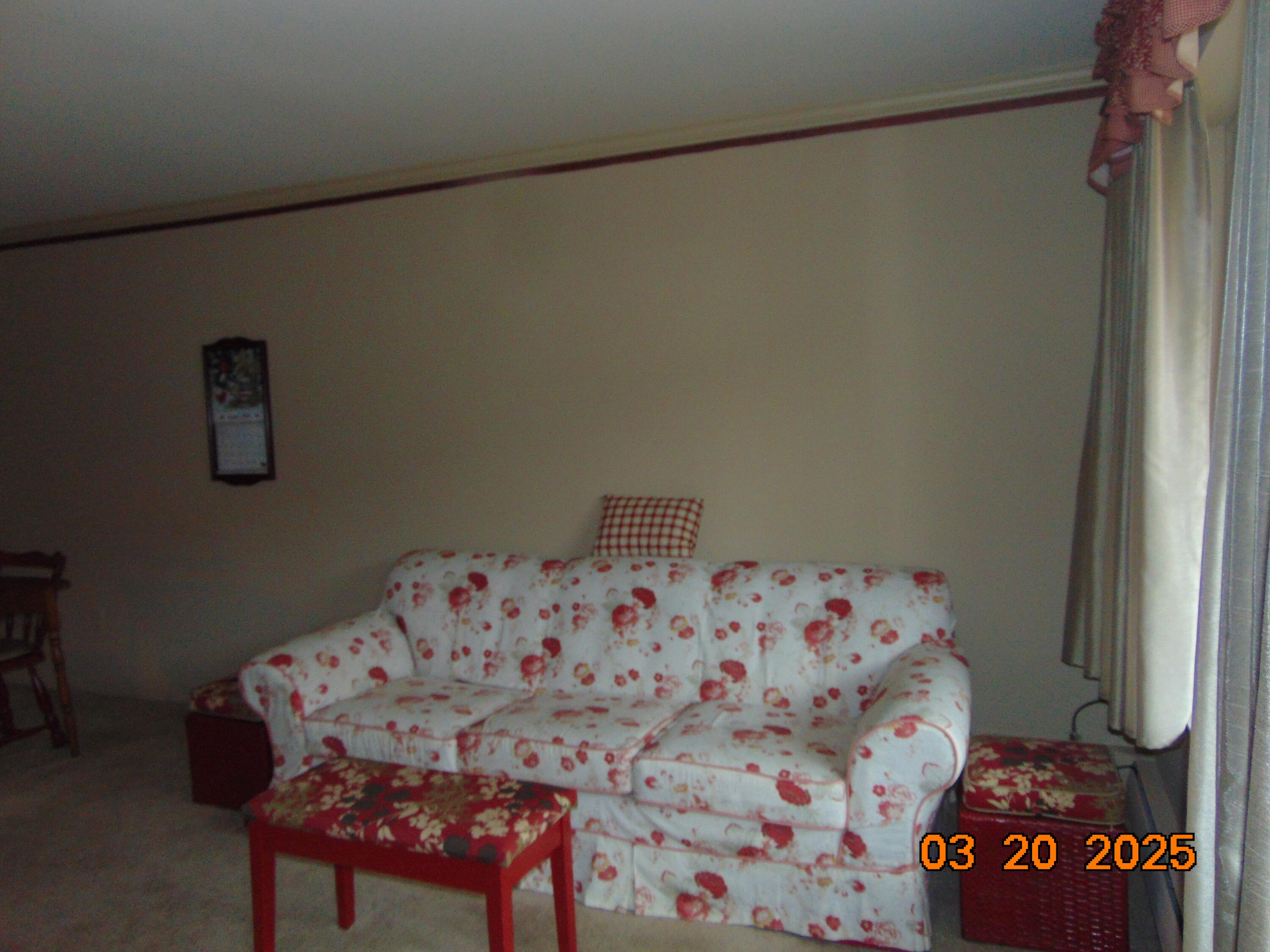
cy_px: 476
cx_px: 635
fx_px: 917
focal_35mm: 25
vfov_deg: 54.9
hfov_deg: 69.4
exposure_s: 1/30
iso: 200
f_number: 3
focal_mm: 4.5
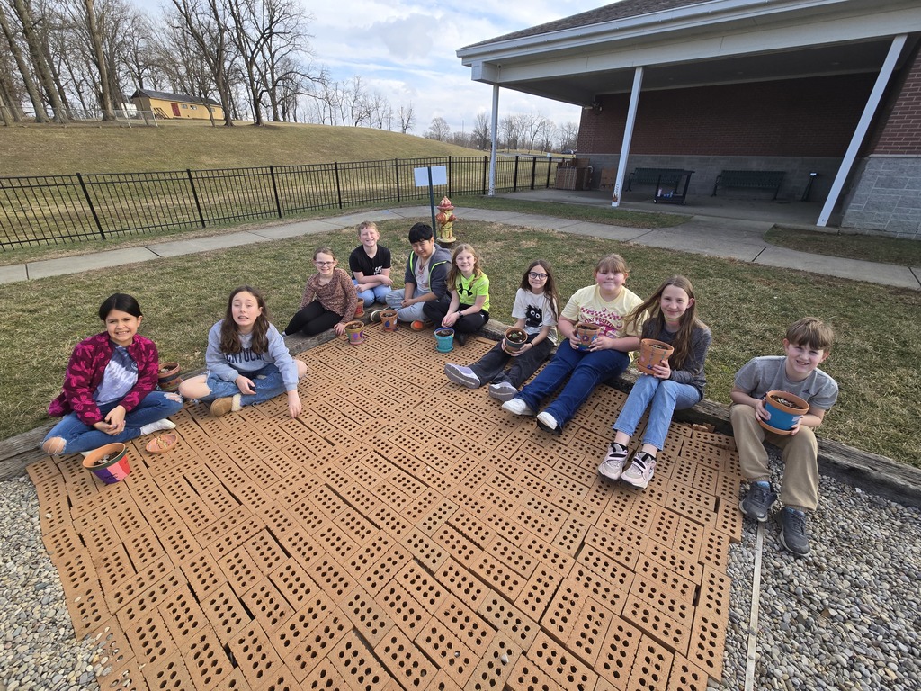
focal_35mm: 13
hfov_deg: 106.2
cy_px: 346
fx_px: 346
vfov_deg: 89.9
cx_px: 460
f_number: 2.2
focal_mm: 2.2
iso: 50
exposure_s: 1/684
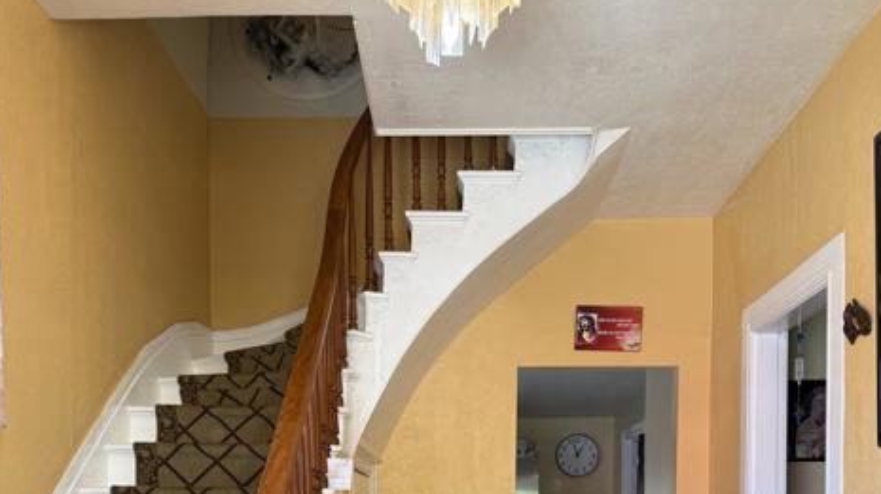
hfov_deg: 55.3
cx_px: 449
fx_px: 841
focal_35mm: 36
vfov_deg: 29.7
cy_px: 536
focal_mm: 6.76
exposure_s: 1/60
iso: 100
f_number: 1.78
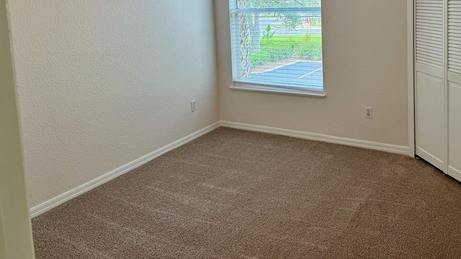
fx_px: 416
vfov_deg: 33.2
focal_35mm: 34
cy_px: 35
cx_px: 278
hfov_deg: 57.5
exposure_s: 1/120
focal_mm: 6.76
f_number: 1.78
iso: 80
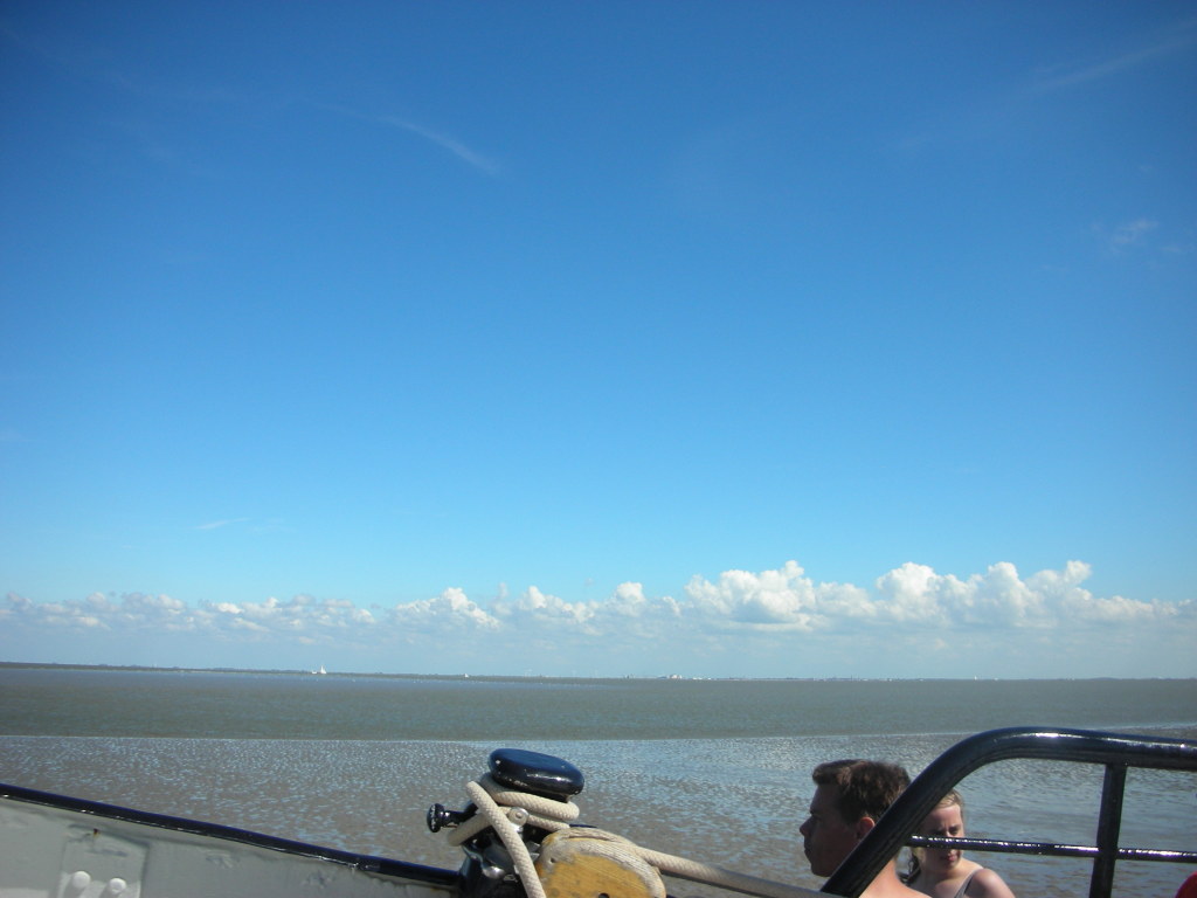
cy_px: 449
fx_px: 1210
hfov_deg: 52.6
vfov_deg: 40.7
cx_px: 598
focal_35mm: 35
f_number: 8.5
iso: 50
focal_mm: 5.8
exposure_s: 1/110
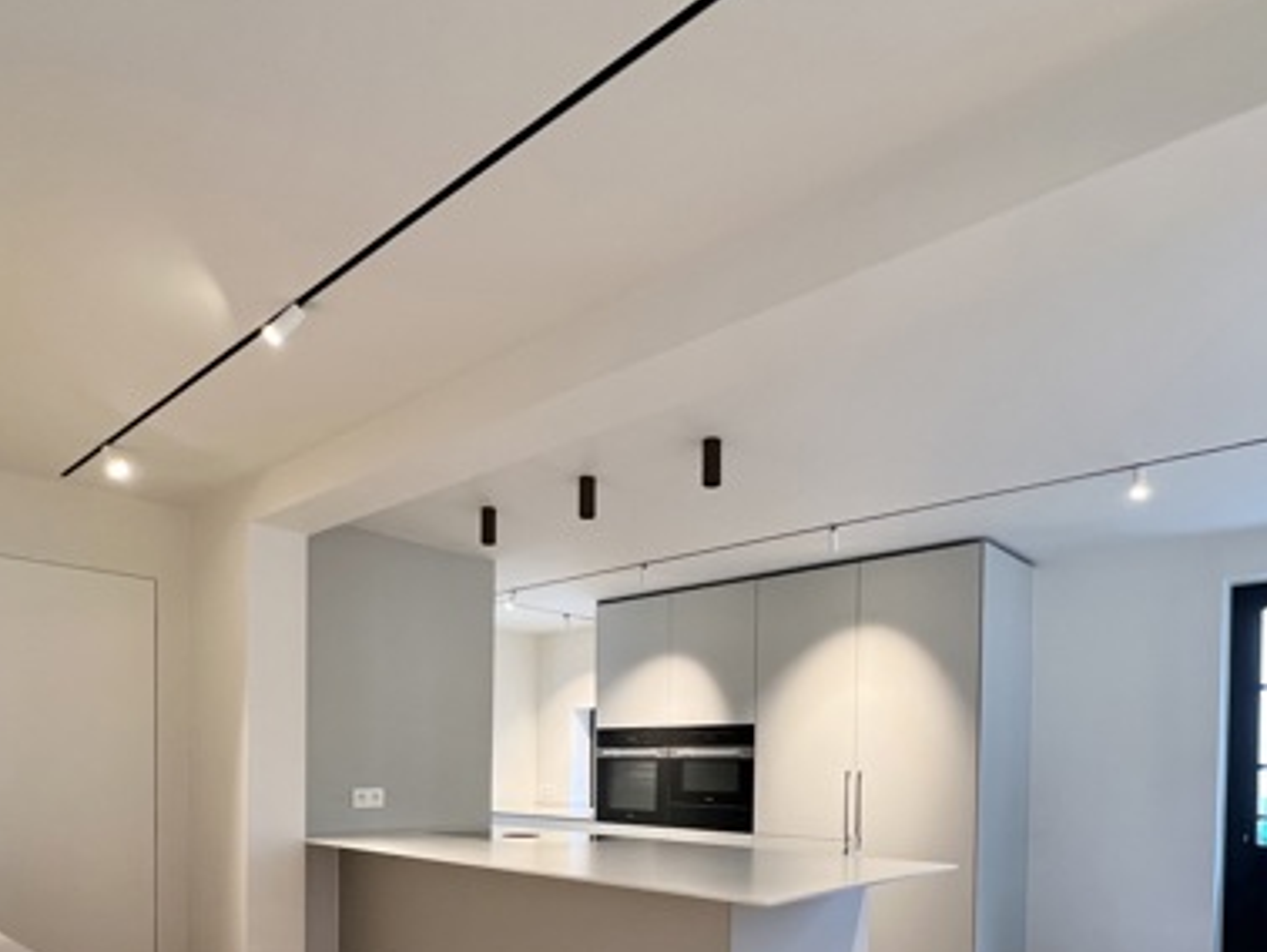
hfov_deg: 76.3
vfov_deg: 56.0
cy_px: 784
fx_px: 806
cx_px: 610
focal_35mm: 22
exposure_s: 1/99
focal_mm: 1.57
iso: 200
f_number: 1.8
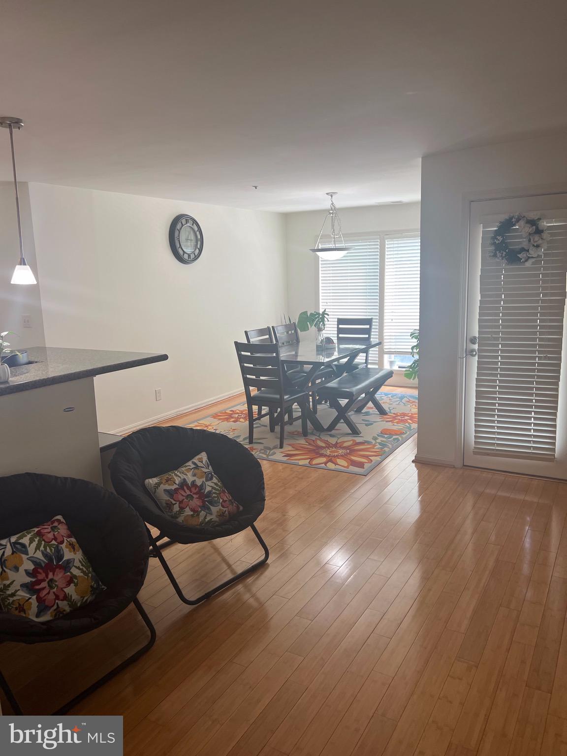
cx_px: 284
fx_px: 568
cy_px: 378
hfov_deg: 53.1
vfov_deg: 67.3
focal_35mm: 26
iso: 80
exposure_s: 1/120
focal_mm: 5.7
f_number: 1.5
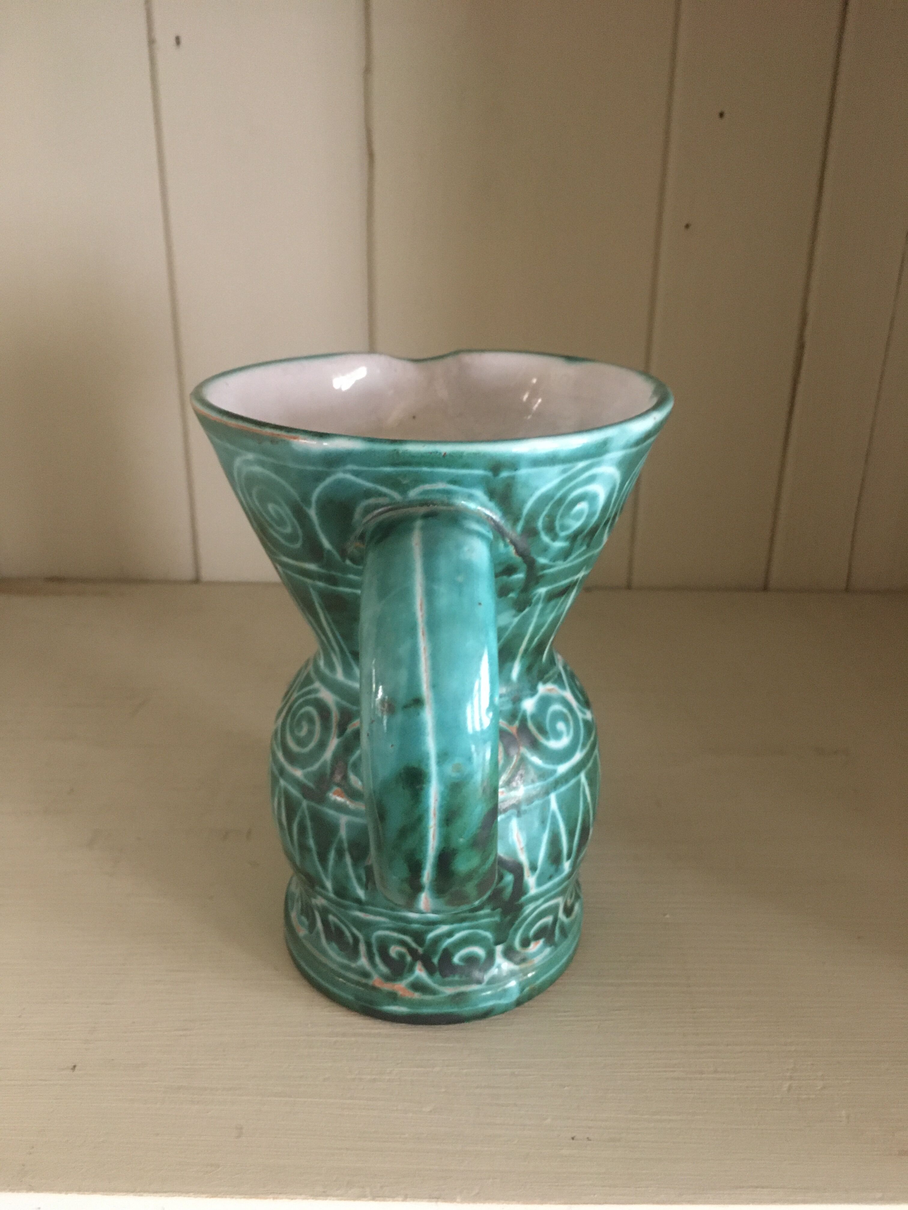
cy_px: 605
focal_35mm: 29
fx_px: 1014
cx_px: 454
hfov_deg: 48.2
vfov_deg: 61.7
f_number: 2.2
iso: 400
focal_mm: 4.15
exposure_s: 1/17
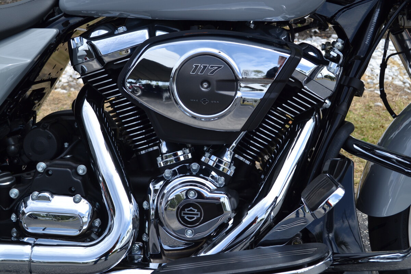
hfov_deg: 41.1
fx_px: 548
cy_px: 137
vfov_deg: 28.1
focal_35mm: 48
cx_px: 206
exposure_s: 1/200
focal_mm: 32
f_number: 7.1
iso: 100
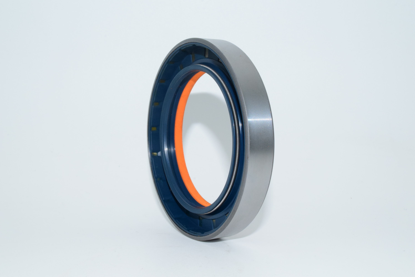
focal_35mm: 48
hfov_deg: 41.1
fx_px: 554
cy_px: 138
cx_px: 208
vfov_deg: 28.1
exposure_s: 1/60
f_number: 29
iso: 1600
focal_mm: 32
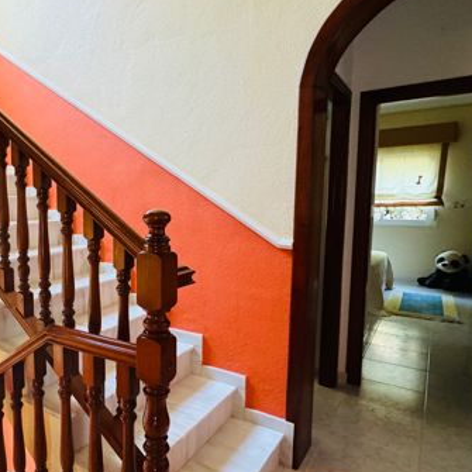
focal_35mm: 26
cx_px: 126
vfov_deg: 60.9
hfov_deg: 58.2
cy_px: 244
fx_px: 401
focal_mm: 2.22
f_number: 2.2
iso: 500
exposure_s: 1/50
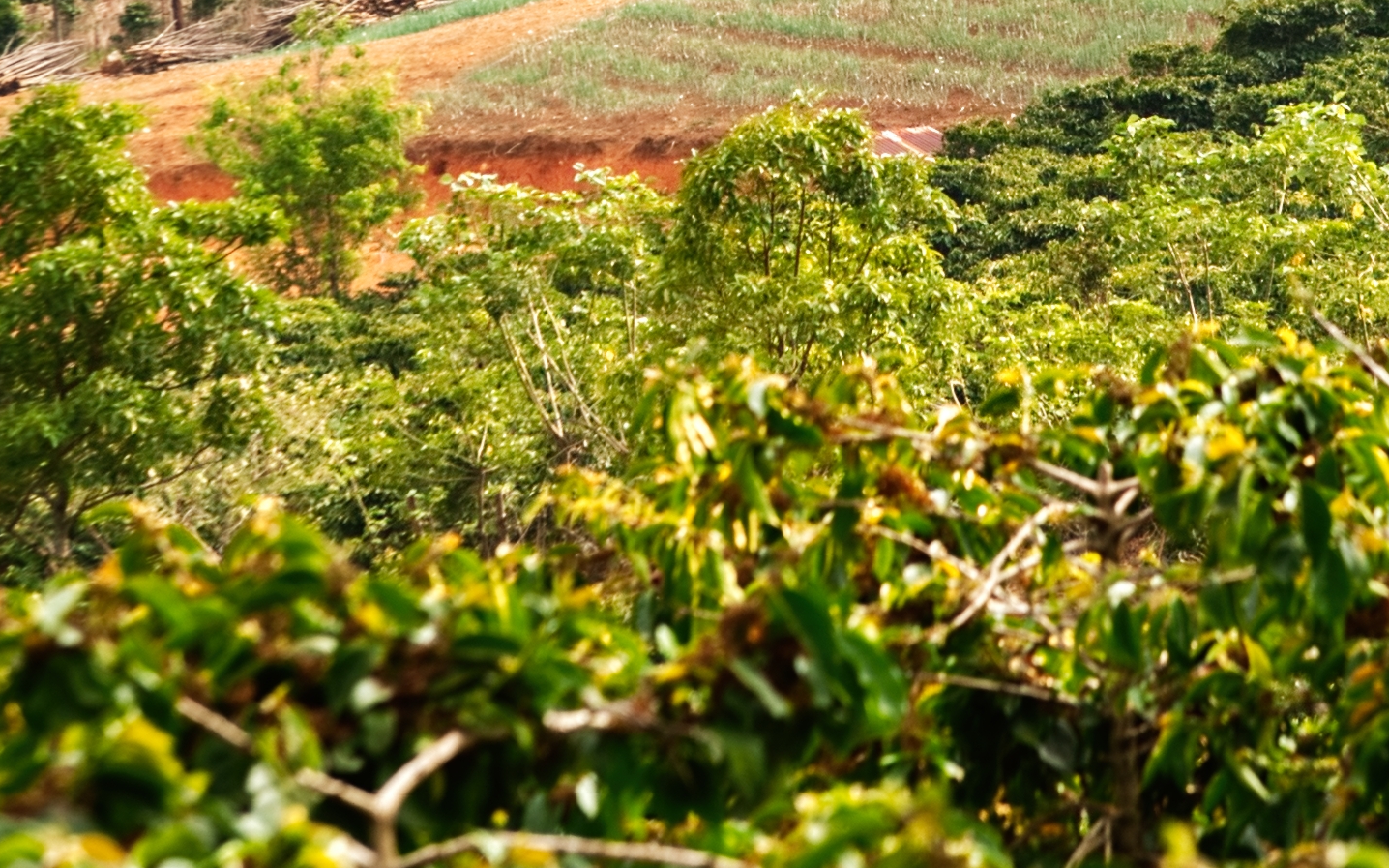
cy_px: -146
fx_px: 7910
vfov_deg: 6.2
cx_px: 903
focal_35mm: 209
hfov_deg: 10.0
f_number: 5.6
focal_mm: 70
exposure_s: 1/640
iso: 800
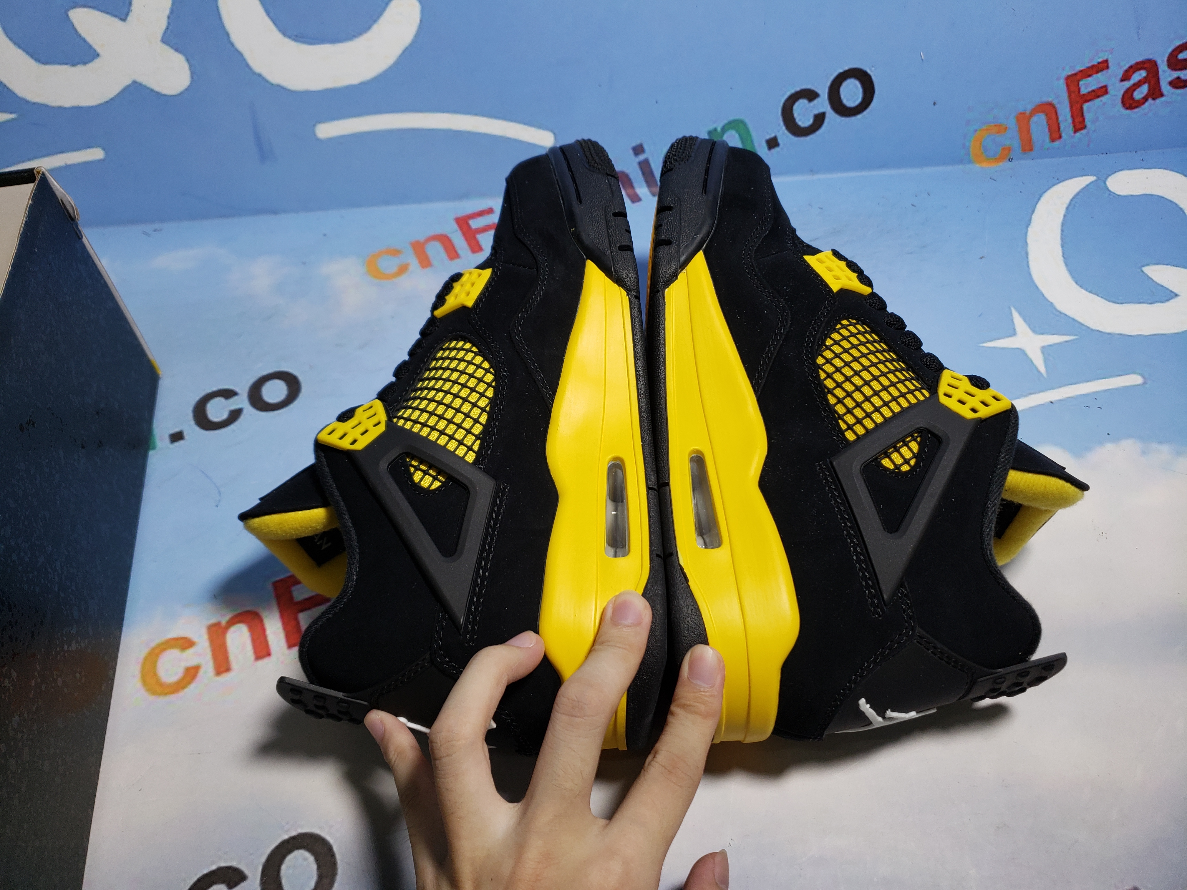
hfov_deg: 67.3
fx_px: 892
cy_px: 445
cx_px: 594
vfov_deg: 53.1
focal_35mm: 26
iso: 50
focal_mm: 4.3
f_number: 1.5
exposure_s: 1/457
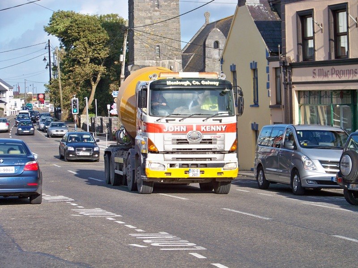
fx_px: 993
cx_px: 179
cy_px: 134
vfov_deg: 15.4
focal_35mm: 96
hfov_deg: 20.4
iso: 80
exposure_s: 1/640
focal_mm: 17.6
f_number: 3.2
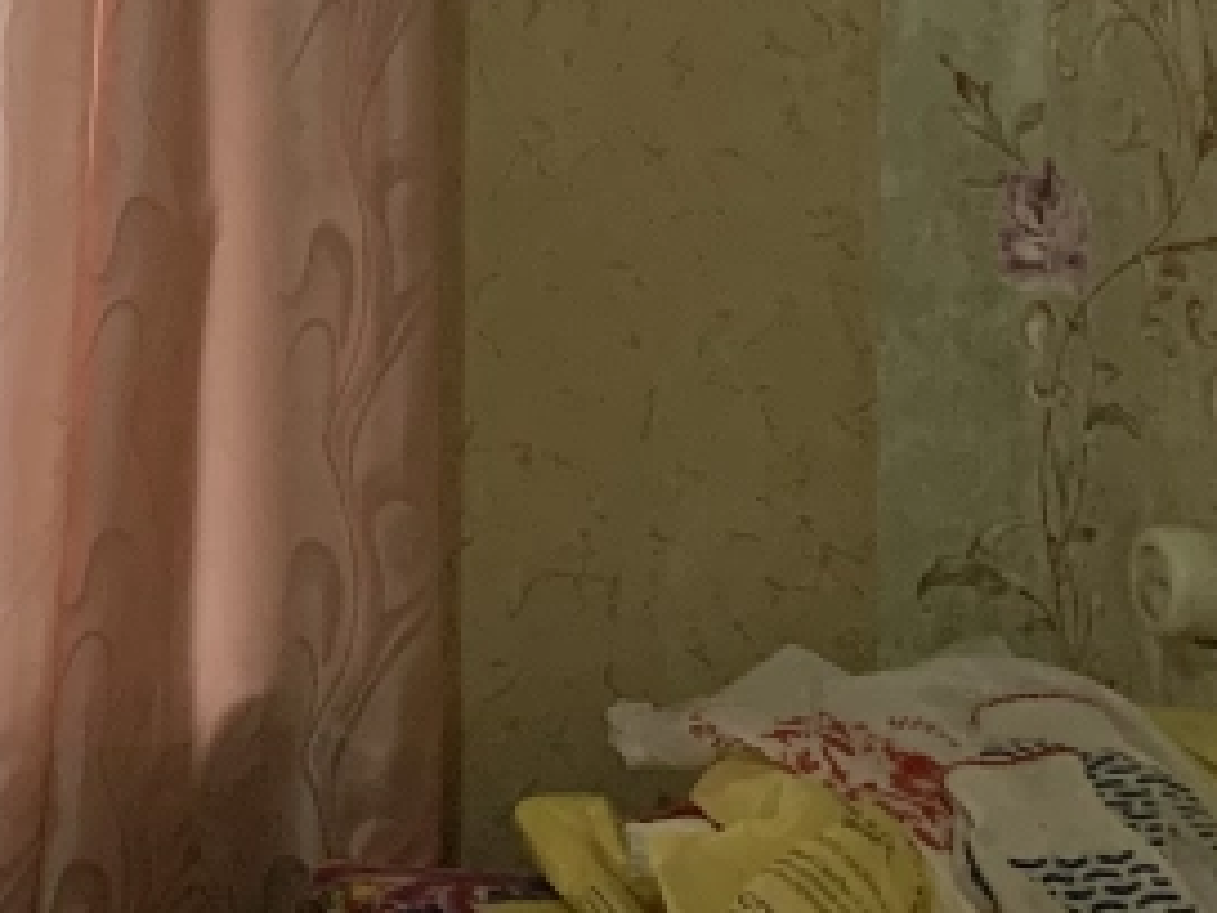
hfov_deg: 14.3
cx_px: -1029
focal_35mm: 120
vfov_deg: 11.8
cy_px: -441
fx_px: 4219
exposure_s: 1/50
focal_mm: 4.25
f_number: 1.8
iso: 125
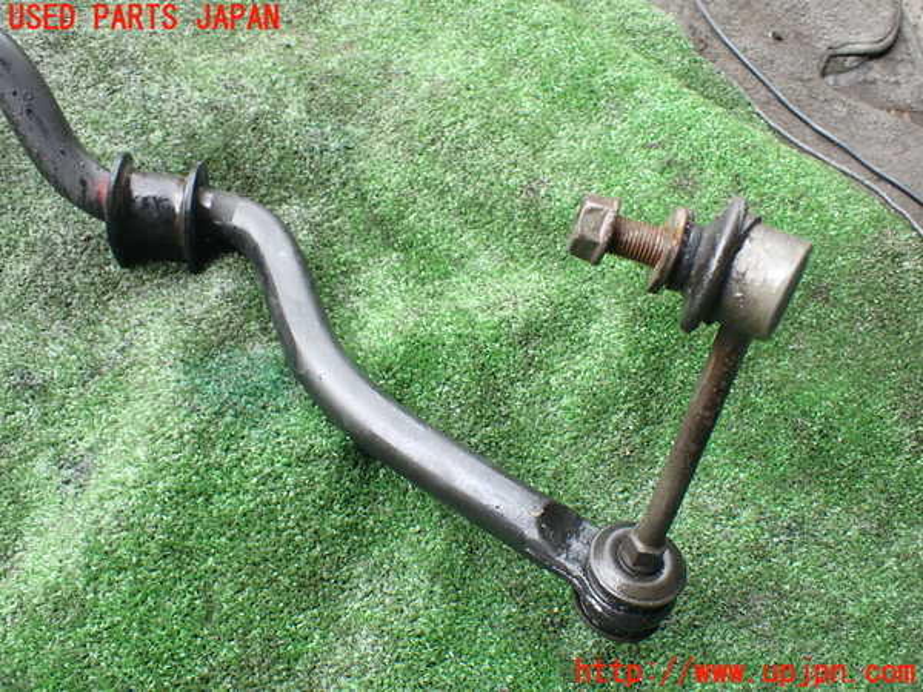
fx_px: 800
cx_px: 462
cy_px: 346
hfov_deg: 60.0
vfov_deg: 46.8
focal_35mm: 30
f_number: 2.3
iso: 200
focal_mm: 5.4
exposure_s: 1/125
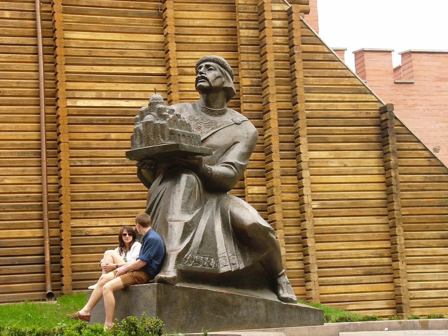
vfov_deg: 18.4
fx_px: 1035
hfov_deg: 24.4
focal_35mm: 80
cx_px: 224
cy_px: 168
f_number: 6.5
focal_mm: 13.3
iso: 100
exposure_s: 1/30
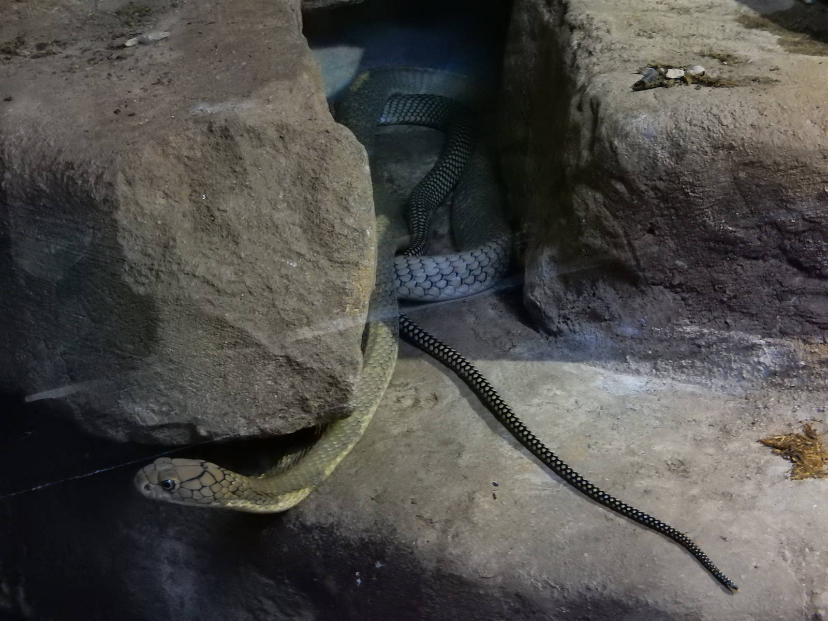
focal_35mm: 85
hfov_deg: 23.0
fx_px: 2033
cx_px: 414
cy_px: 310
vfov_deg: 17.4
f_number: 5.1
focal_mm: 15.2
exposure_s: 1/30
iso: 1250
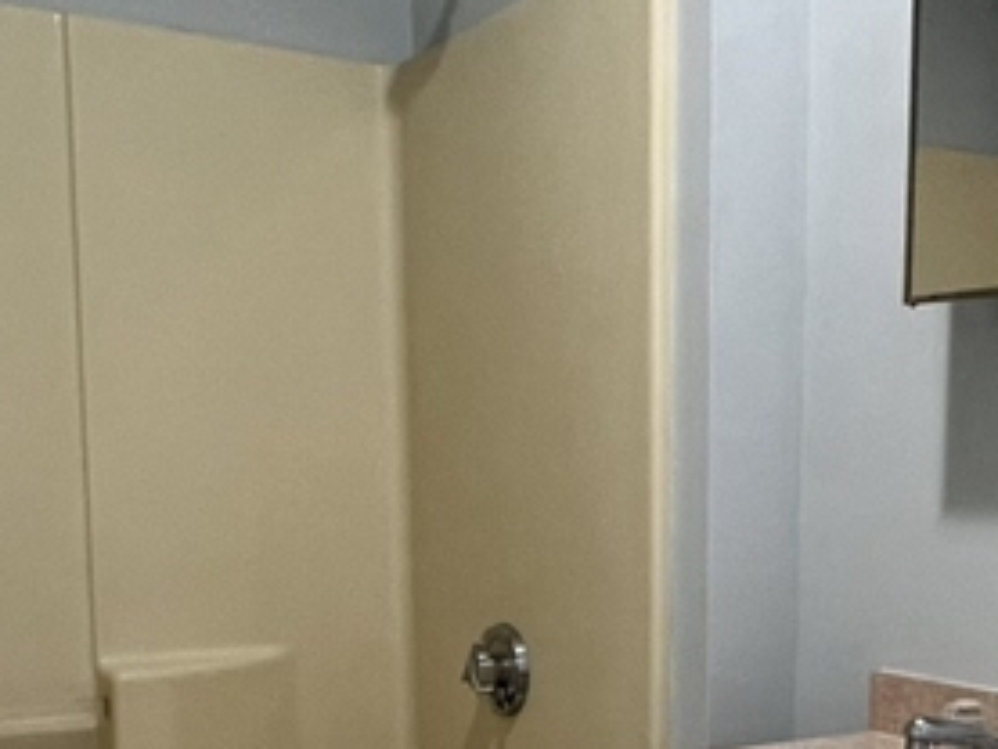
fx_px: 1384
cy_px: 731
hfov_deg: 39.1
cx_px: 674
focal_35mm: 48
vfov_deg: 28.6
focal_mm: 1.57
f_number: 1.8
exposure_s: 1/120
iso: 200
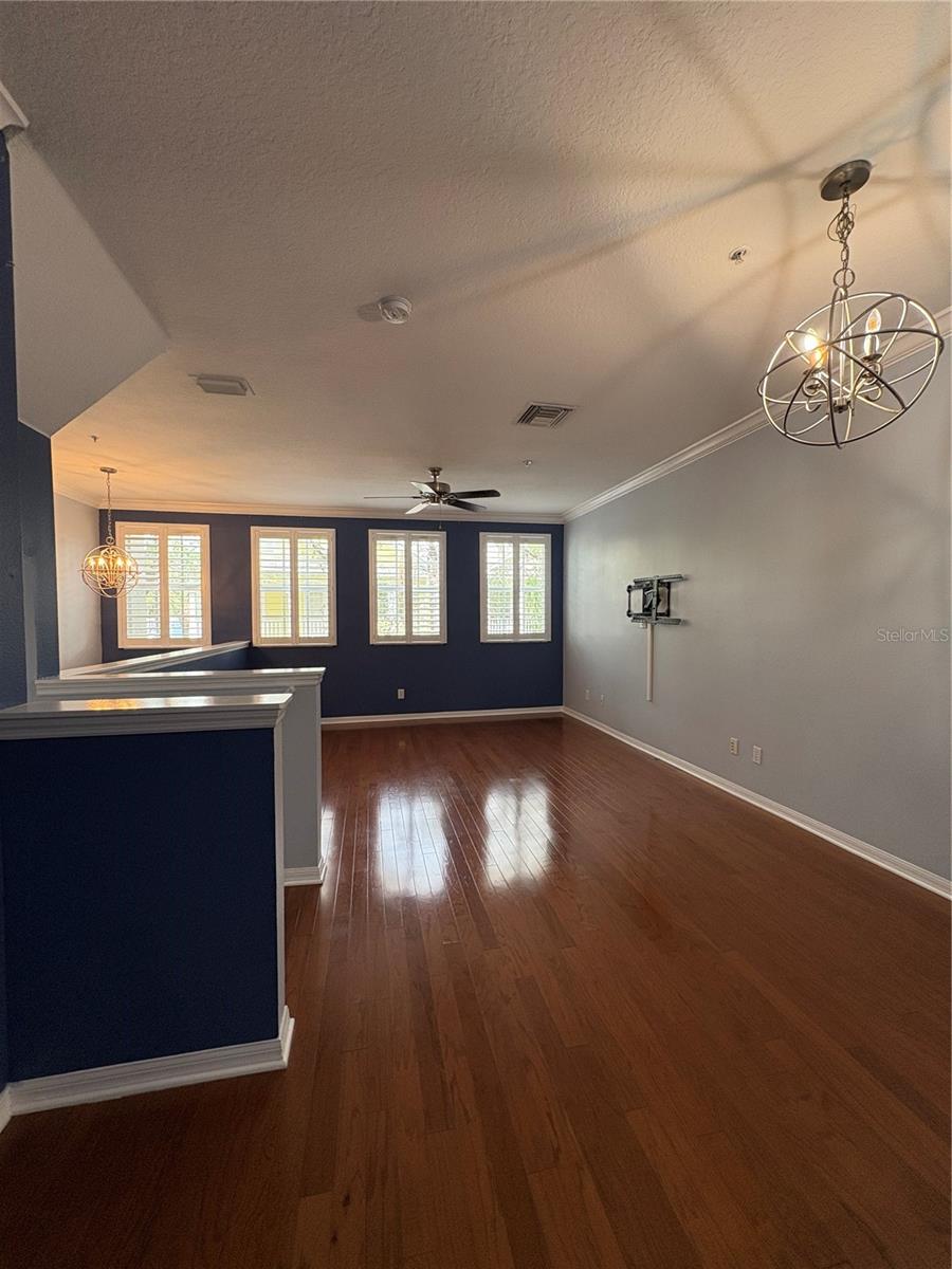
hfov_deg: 85.7
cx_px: 476
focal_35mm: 14
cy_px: 634
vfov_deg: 102.1
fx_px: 513
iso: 200
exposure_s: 1/120
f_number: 2.2
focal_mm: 2.22
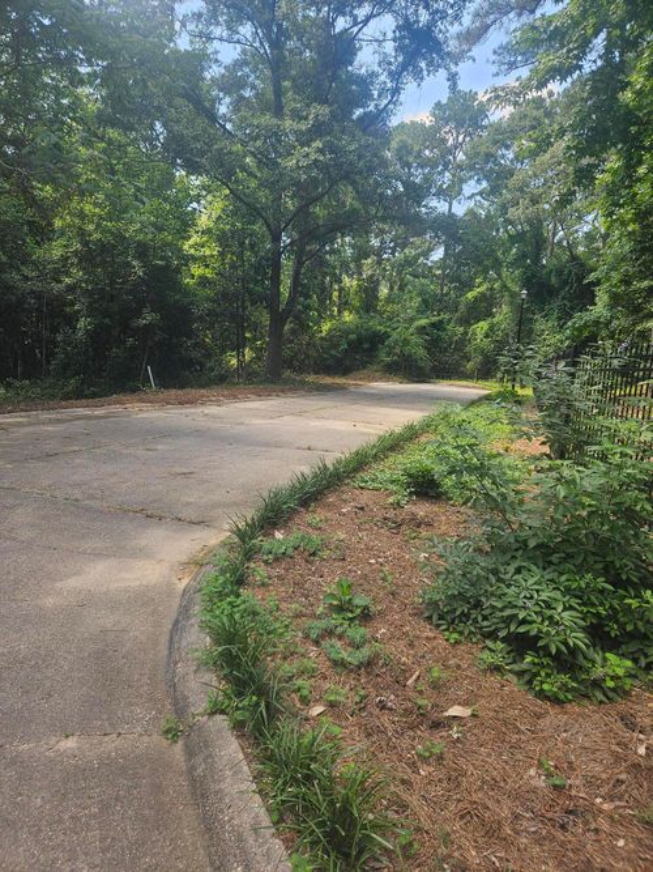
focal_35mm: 23
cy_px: 436
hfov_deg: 58.9
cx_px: 326
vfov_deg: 73.9
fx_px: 579
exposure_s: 1/180
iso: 25
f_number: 1.8
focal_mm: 5.4
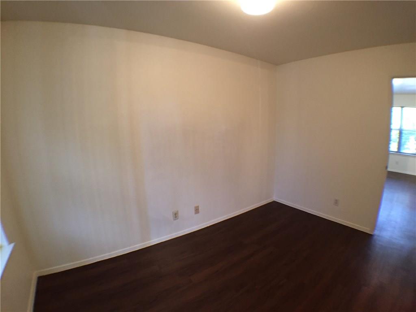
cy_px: 156
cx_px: 208
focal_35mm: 29
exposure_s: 1/30
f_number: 2.2
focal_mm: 4.15
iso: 200
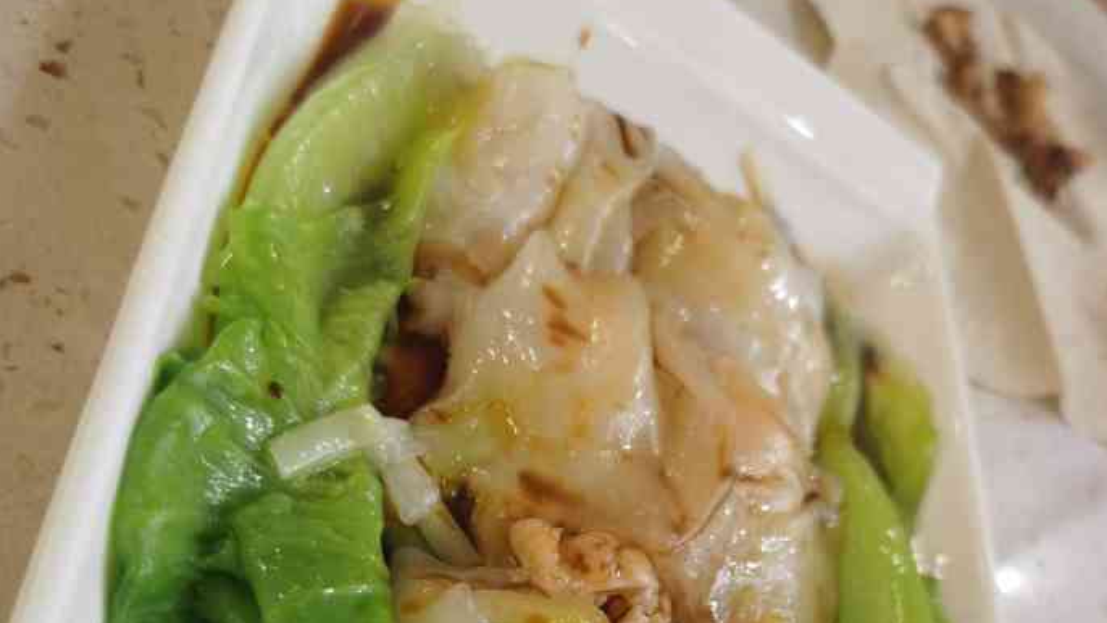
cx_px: 552
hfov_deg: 50.5
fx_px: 1174
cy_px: 661
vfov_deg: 27.5
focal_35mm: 40
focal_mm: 5.56
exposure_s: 1/50
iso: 250
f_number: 1.6
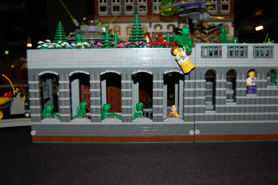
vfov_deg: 39.9
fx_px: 255
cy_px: 92
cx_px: 139
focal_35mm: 33
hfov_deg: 57.3
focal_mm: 22
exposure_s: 1/60
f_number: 3.8
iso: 400
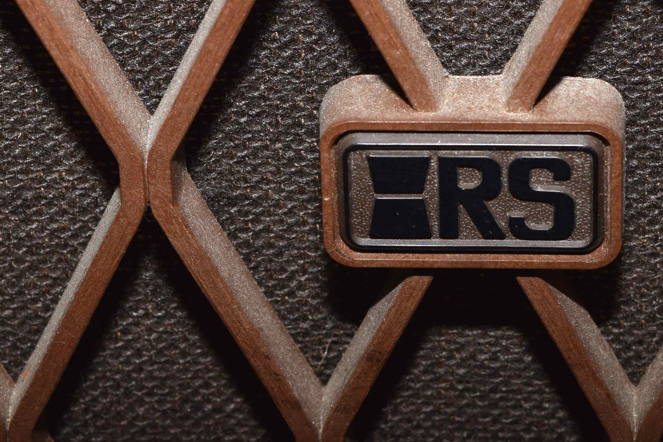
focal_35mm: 200
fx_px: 3687
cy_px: 149
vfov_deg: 6.9
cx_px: 459
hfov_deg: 10.3
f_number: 8
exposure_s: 1/60
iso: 100
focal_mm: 55
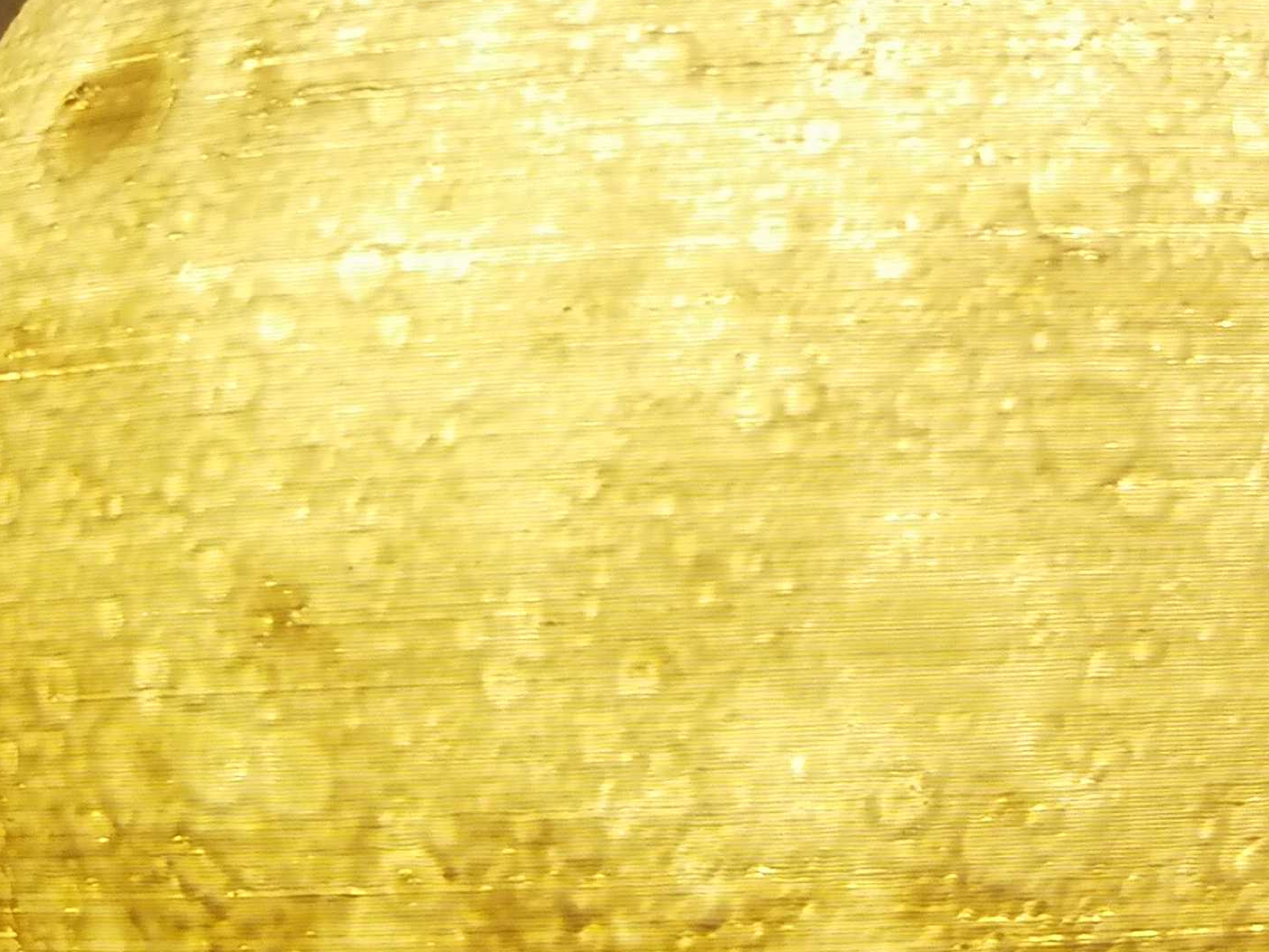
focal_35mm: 129
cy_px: 985
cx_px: 655
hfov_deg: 15.3
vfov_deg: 11.4
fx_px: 4729
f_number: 2.2
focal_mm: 3.95
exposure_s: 1/33.3
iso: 200
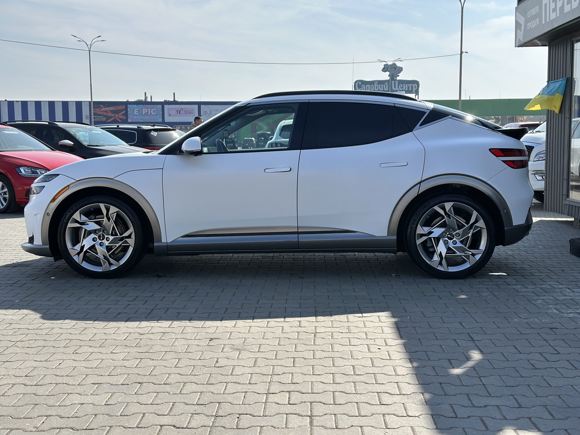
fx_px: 804
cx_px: 290
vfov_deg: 30.3
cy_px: 218
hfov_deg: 39.7
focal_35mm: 48
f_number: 1.78
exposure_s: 1/5263
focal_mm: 6.86
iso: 100
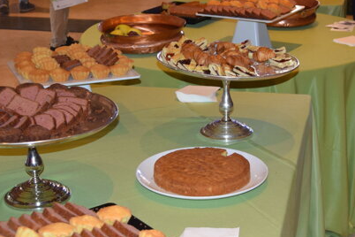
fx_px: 828
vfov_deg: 16.2
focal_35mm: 84
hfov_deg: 24.0
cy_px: 59
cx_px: 262
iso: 800
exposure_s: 1/80
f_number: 4.5
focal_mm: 26
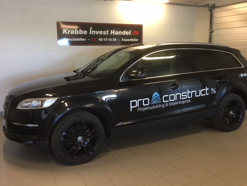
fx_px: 236
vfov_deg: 42.9
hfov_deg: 55.3
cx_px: 124
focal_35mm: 33
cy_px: 83
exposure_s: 1/33
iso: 100
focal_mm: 4.15
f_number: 2.2
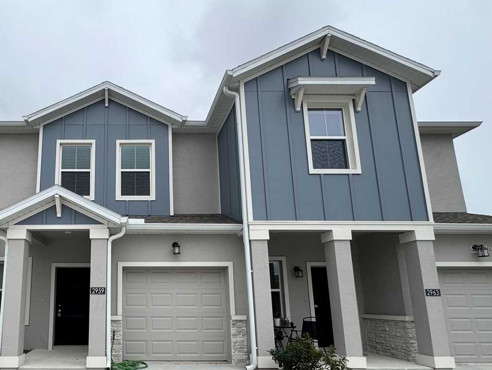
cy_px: 249
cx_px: 130
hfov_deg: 71.7
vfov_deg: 59.6
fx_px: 313
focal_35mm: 22
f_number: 2.2
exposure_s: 1/1880
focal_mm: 2.22
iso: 50
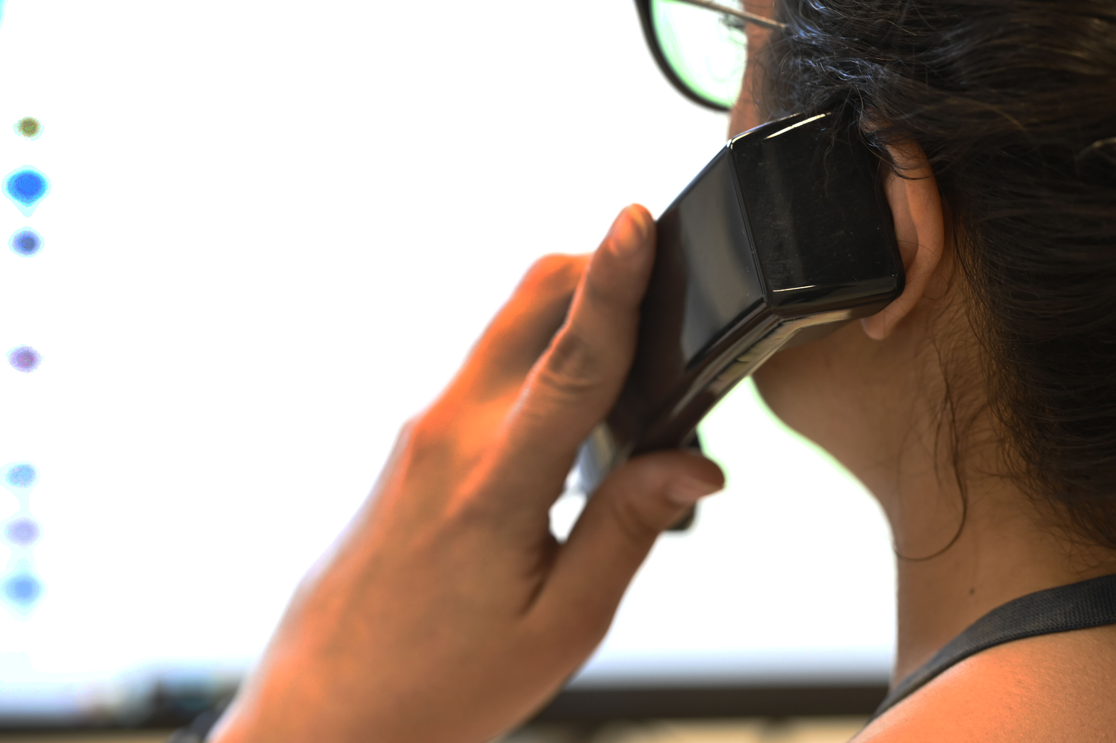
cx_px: 534
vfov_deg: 6.6
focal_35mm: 208
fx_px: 6444
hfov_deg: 9.9
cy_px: 263
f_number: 4
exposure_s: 1/15
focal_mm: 155
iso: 400
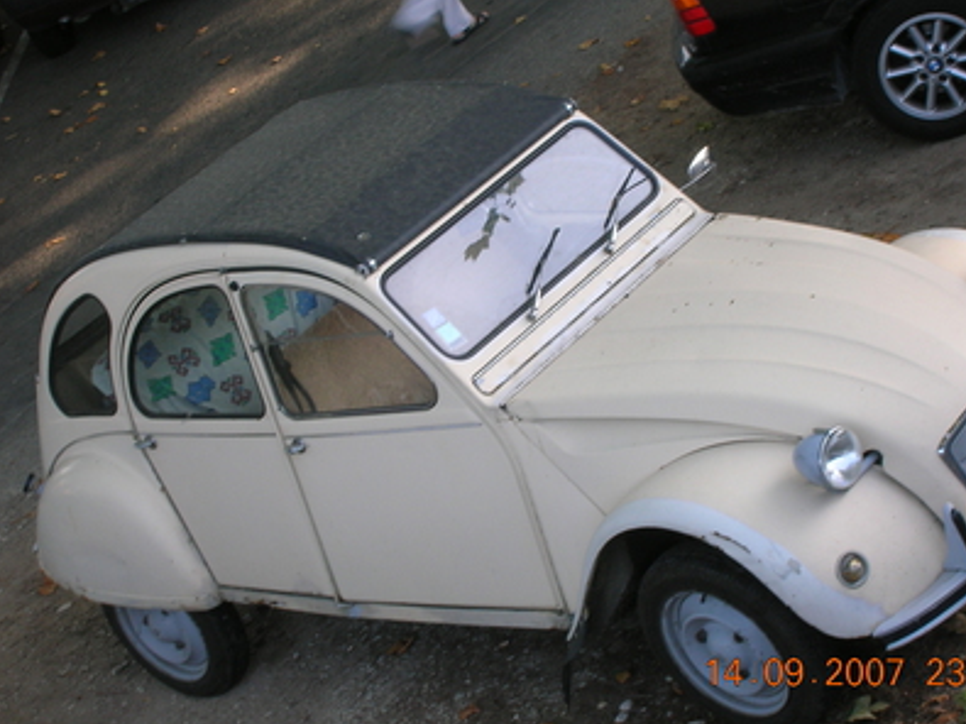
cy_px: 346
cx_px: 545
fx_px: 2734
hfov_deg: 20.0
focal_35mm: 98
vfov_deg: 15.1
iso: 50
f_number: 7.4
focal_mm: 14.3
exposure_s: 1/18.8
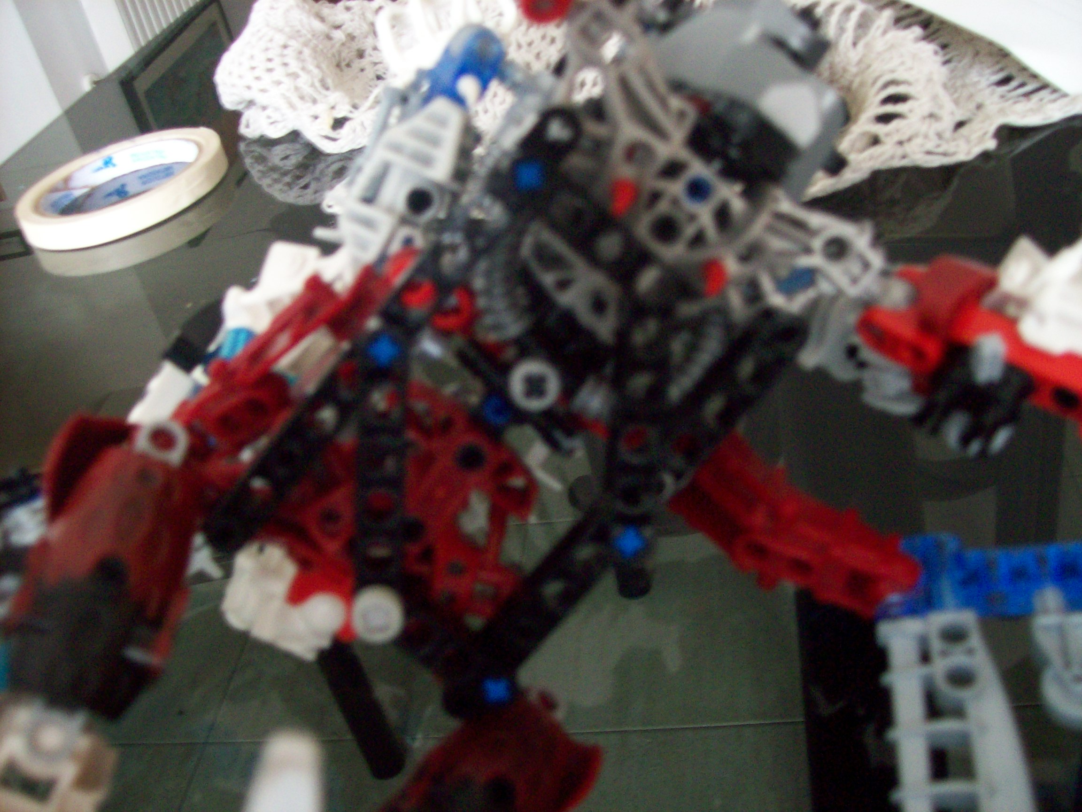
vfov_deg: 39.7
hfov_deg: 51.4
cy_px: 406
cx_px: 541
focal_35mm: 36
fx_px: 1125
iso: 160
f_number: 2.7
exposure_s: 1/8
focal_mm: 6
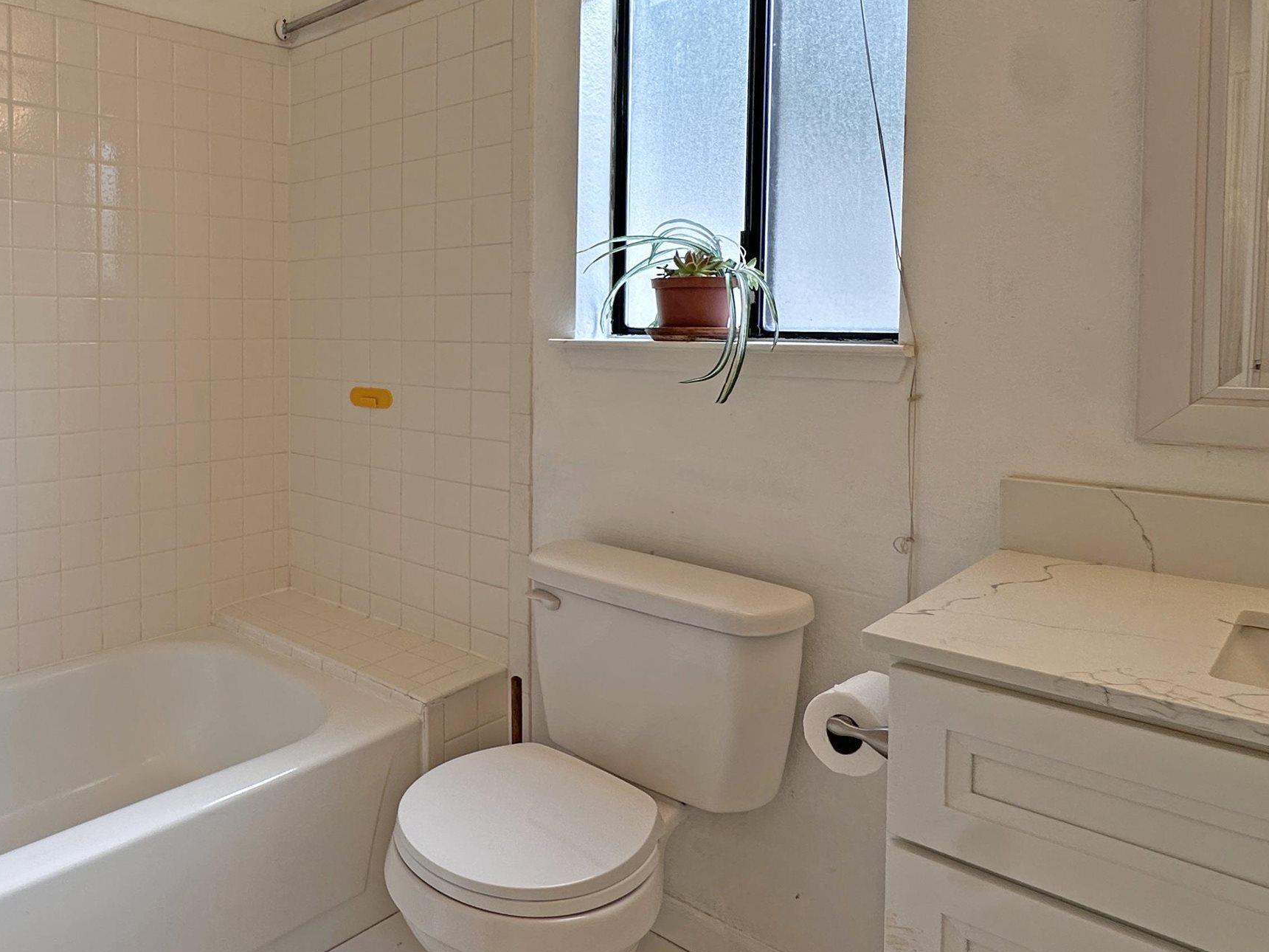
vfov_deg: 54.2
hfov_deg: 63.7
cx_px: 265
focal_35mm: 25
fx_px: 916
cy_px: 353
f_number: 2.2
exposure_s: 1/120
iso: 50
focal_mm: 2.22
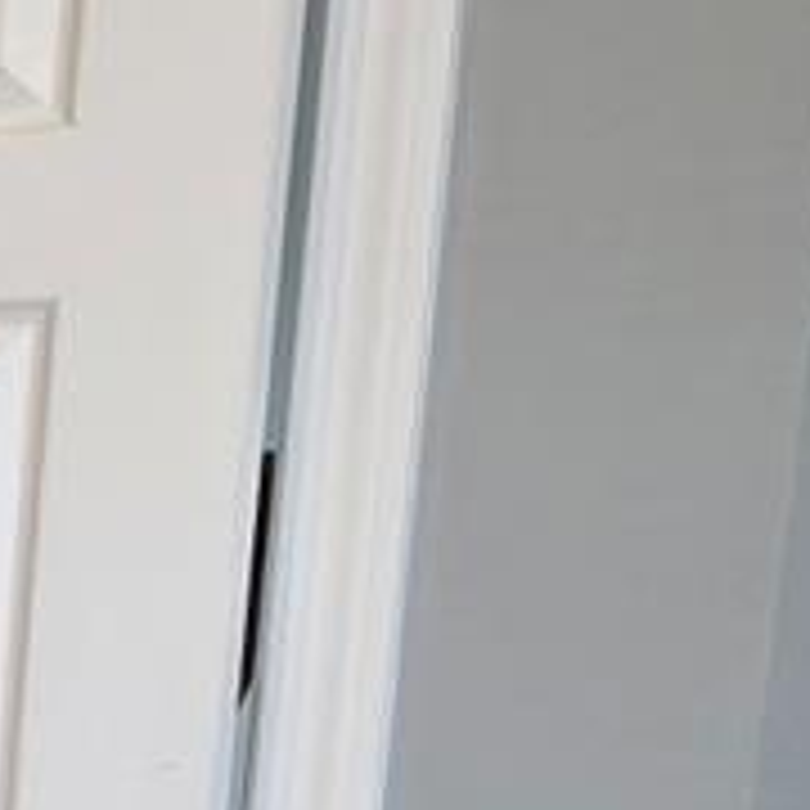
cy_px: 1030
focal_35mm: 96
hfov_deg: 11.3
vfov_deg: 17.1
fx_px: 2541
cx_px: -1600
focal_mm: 2.2
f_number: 1.9
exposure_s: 1/120
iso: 200
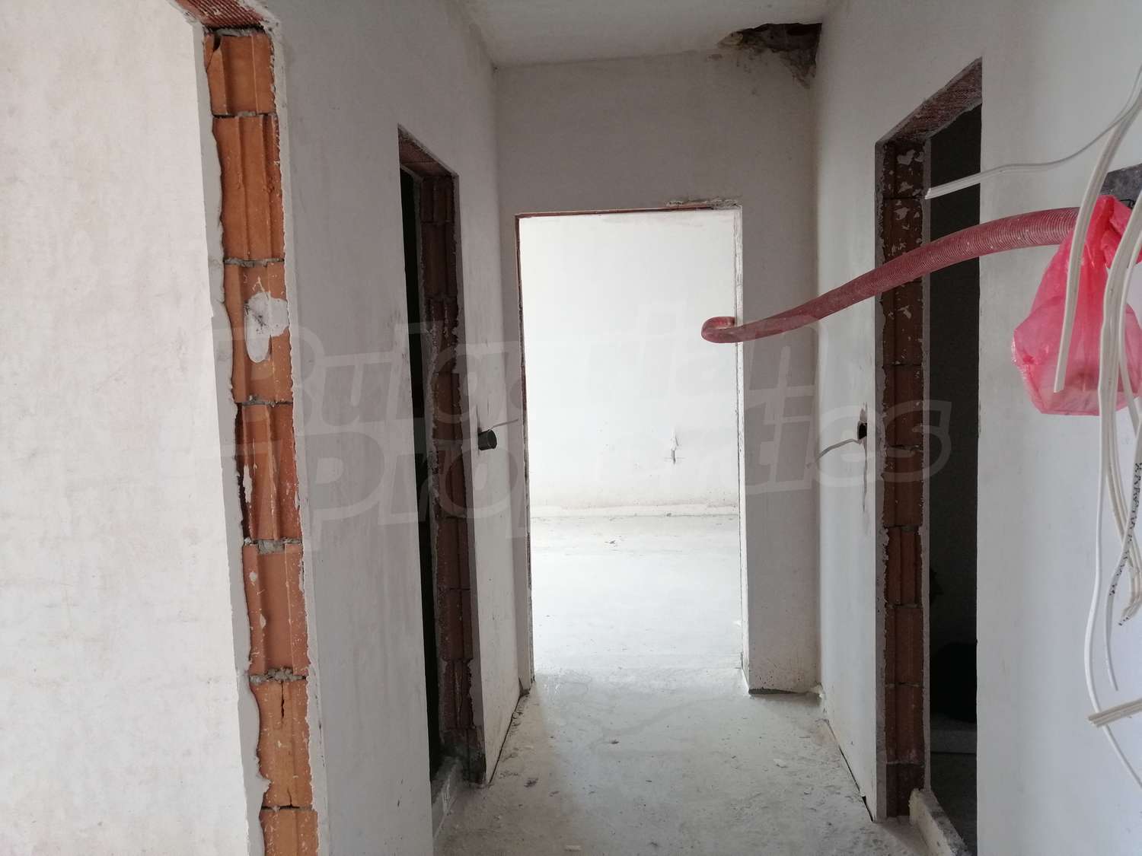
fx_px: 891
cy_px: 428
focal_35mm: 27
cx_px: 571
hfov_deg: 65.3
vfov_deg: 51.4
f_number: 1.8
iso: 160
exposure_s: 1/33.3
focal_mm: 3.95
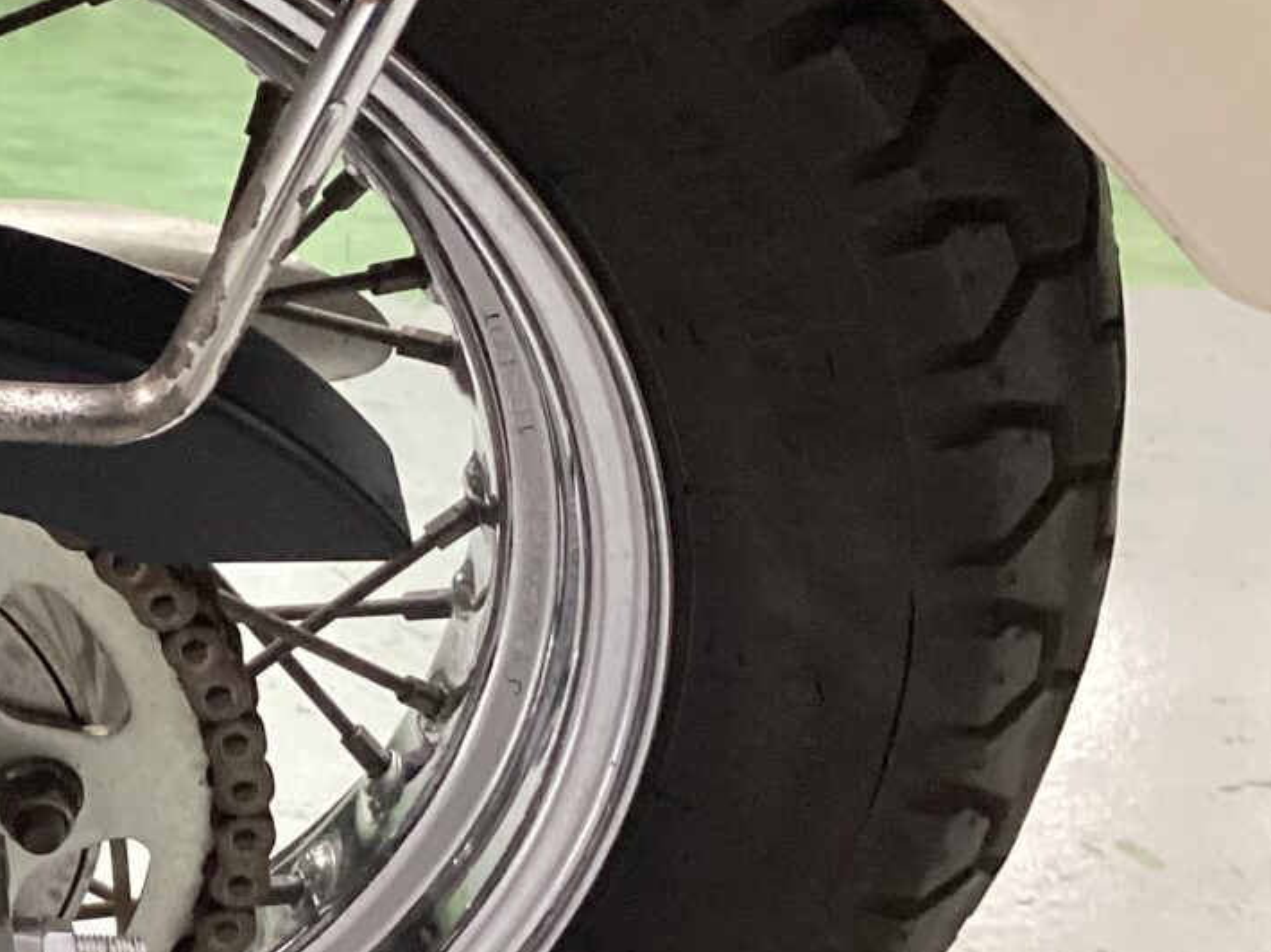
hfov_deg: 21.1
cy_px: 477
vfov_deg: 17.6
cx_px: -380
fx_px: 3083
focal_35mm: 84
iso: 320
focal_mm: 3.3
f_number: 2.4
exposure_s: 1/60
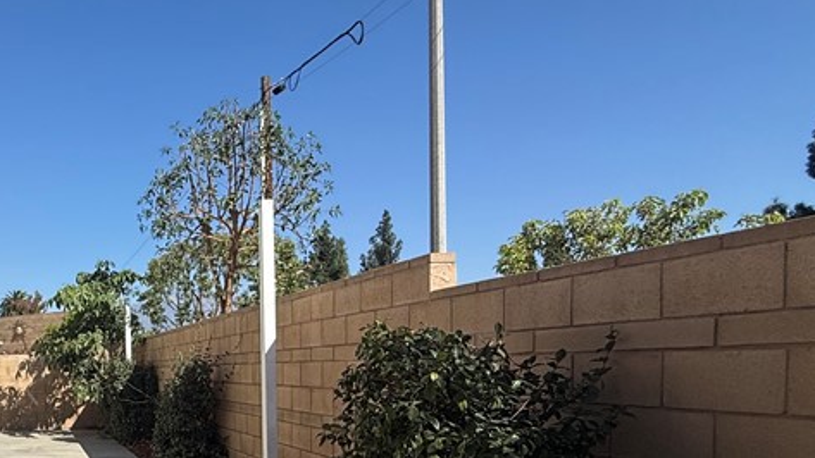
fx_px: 713
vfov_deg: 33.8
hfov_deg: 51.1
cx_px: 52
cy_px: 406
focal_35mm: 33
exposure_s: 1/2841
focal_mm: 2.22
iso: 50
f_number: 2.2
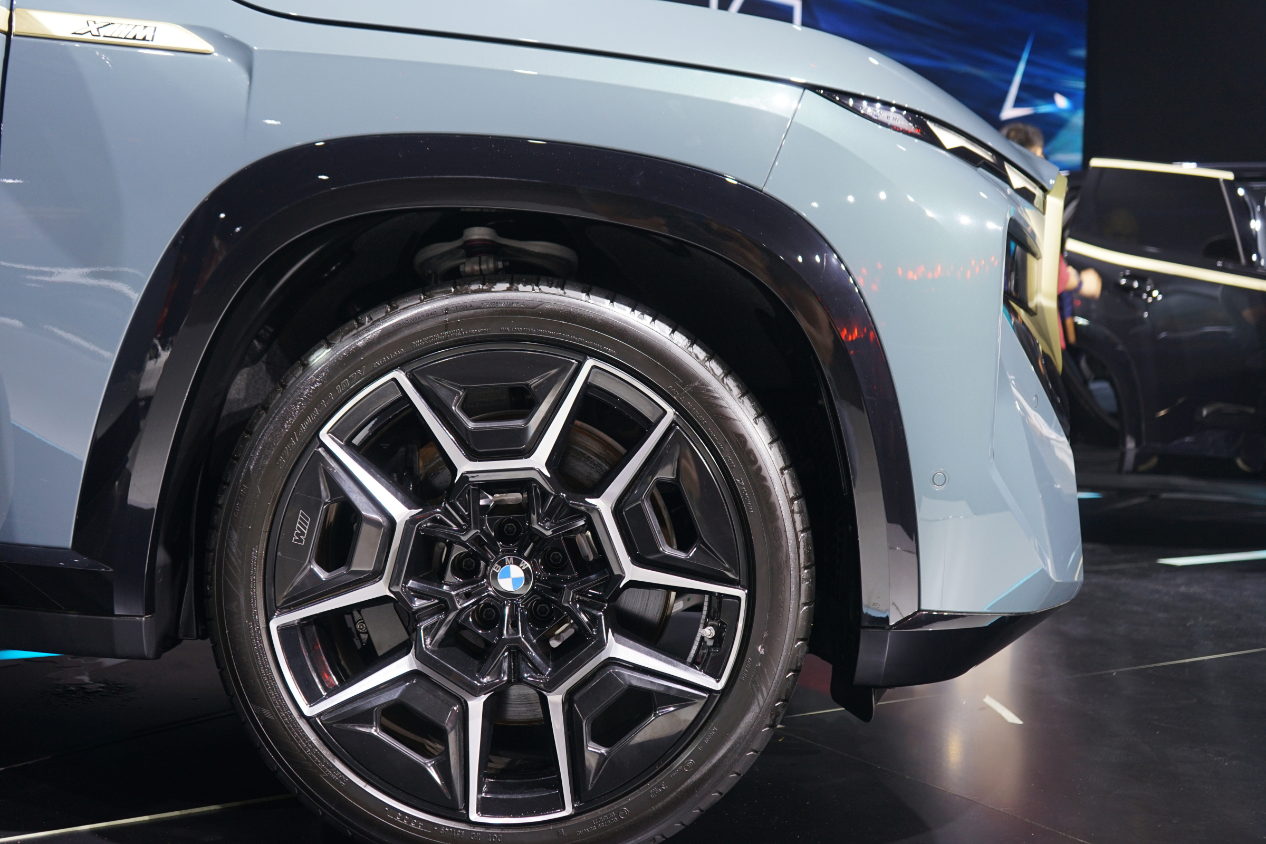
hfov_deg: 54.4
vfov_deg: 37.9
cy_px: 422
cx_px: 633
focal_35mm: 35
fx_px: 1231
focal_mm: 35
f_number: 4.5
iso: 400
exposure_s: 1/40
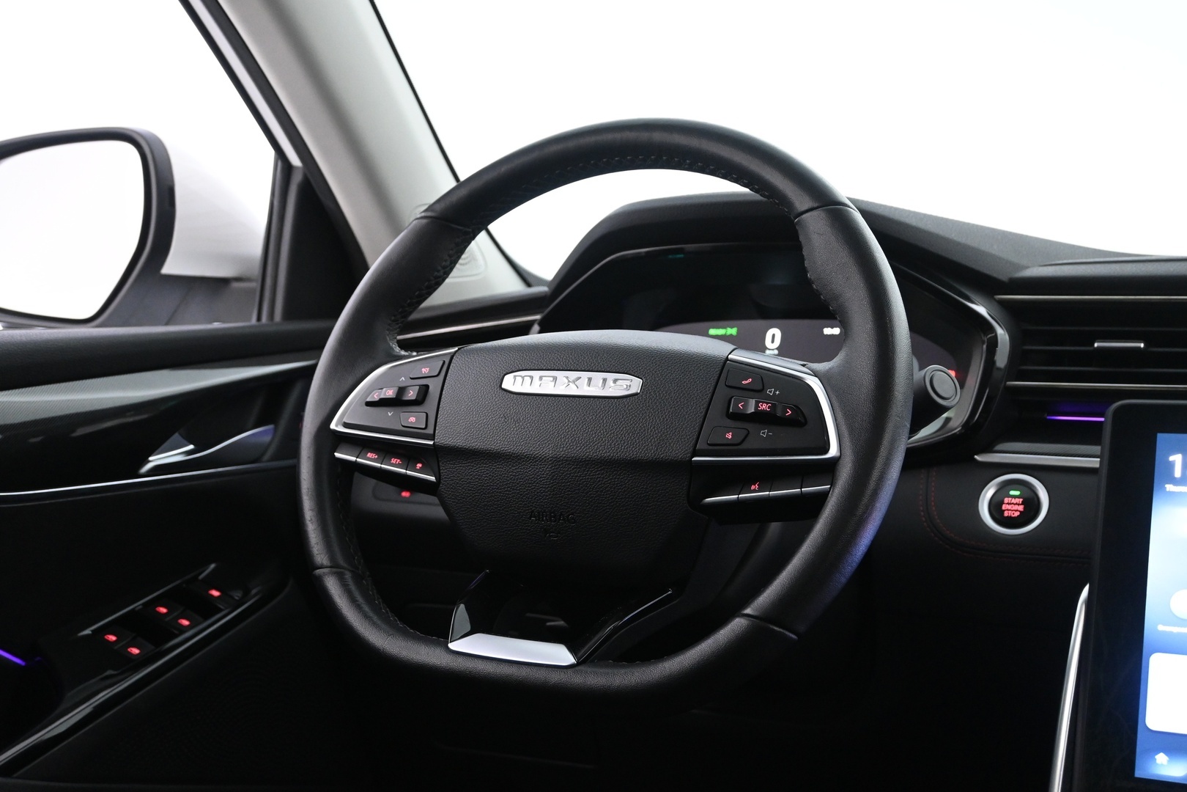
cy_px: 396
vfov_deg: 33.6
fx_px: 1311
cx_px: 594
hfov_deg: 48.7
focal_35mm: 40
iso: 2500
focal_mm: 26.5
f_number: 4.5
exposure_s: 1/25
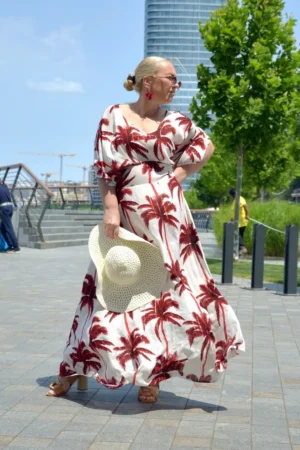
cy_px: 225
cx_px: 150
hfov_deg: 26.5
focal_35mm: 51
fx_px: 637
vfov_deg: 38.9
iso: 400
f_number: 4.2
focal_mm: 34
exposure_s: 1/4000
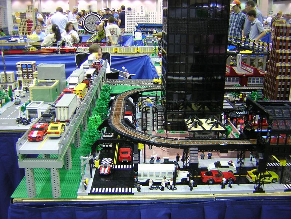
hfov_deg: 51.4
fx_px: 303
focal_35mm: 36
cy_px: 110
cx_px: 146
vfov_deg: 39.7
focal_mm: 4.7
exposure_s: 1/4.1
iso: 132
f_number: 2.6
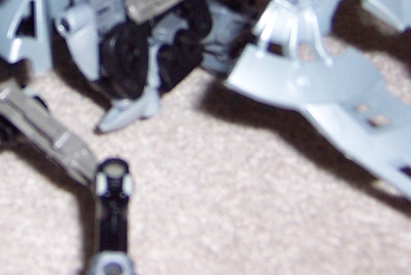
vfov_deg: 15.7
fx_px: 959
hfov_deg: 23.5
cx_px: 30
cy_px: -53
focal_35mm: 84
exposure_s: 1/60
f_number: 2.8
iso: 140
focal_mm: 5.5
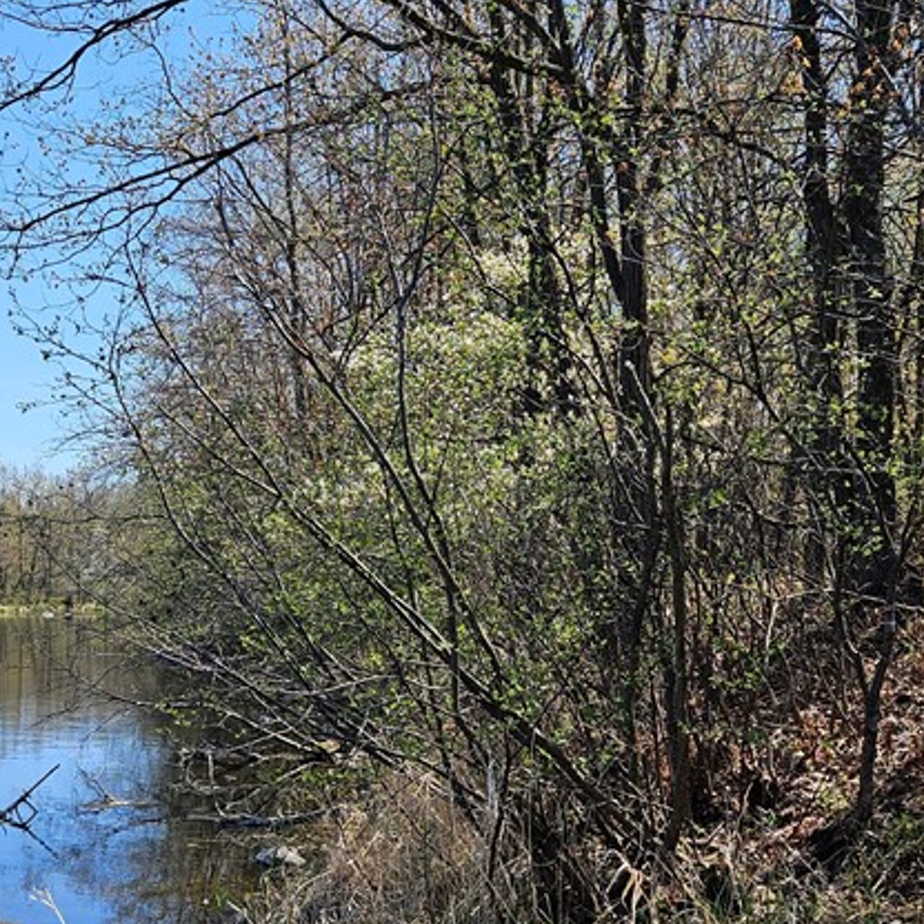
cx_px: 304
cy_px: 624
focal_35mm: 50
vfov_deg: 33.7
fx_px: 1510
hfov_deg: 33.7
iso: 25
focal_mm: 5.4
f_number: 1.8
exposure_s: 1/1218
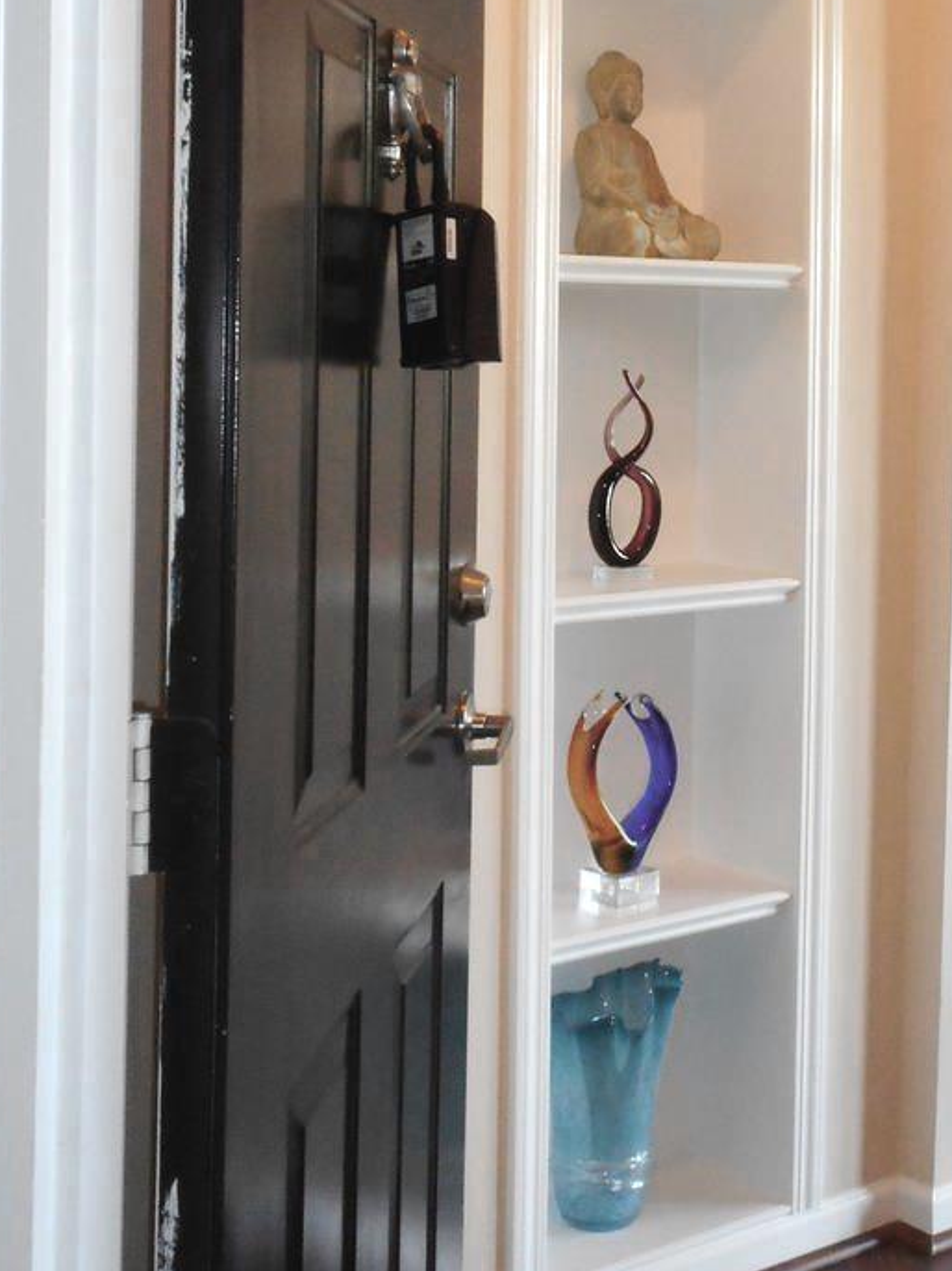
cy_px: 356
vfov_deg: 33.8
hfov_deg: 25.5
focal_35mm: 56
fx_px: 2055
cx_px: 808
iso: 400
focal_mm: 4.5
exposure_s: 1/25
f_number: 3.7
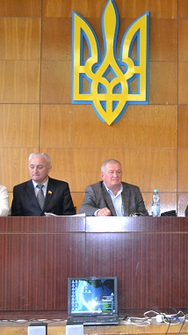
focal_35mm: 72
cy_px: 171
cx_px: 191
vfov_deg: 29.4
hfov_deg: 16.4
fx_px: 637
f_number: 4.5
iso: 3200
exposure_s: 1/60
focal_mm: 29
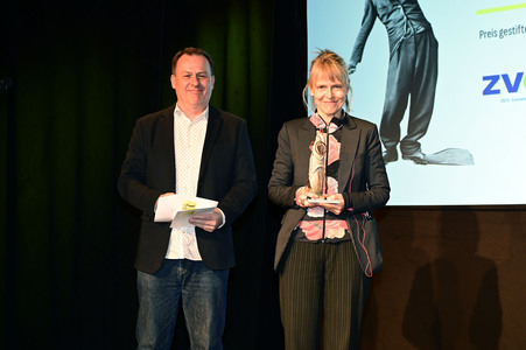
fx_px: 774
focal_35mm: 53
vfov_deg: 25.5
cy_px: 175
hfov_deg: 37.5
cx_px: 263
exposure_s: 1/200
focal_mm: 53
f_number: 4.5
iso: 4000
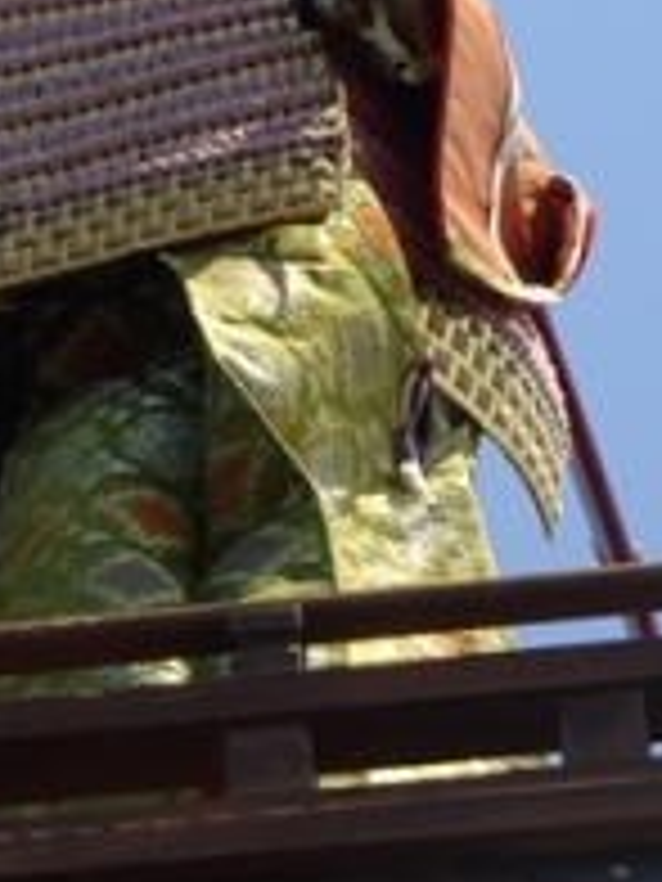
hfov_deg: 2.7
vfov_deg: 3.7
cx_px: -61
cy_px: -180
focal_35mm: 542
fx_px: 13820
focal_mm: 36.24
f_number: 6.3
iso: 80
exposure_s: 1/400
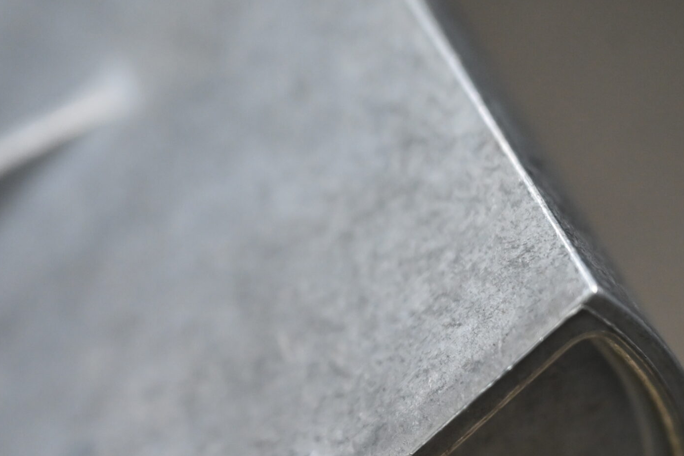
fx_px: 3515
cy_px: 341
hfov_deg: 11.1
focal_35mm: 185
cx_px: 248
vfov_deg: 7.4
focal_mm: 100
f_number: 4
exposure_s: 1/250
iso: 3600
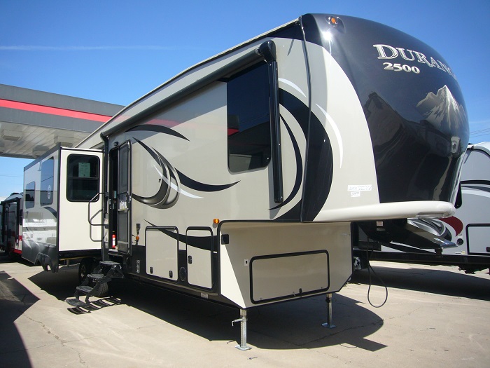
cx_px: 245
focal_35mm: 28
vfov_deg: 49.7
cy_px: 184
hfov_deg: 63.4
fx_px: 396
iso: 80
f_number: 5.6
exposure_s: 1/320
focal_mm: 4.6
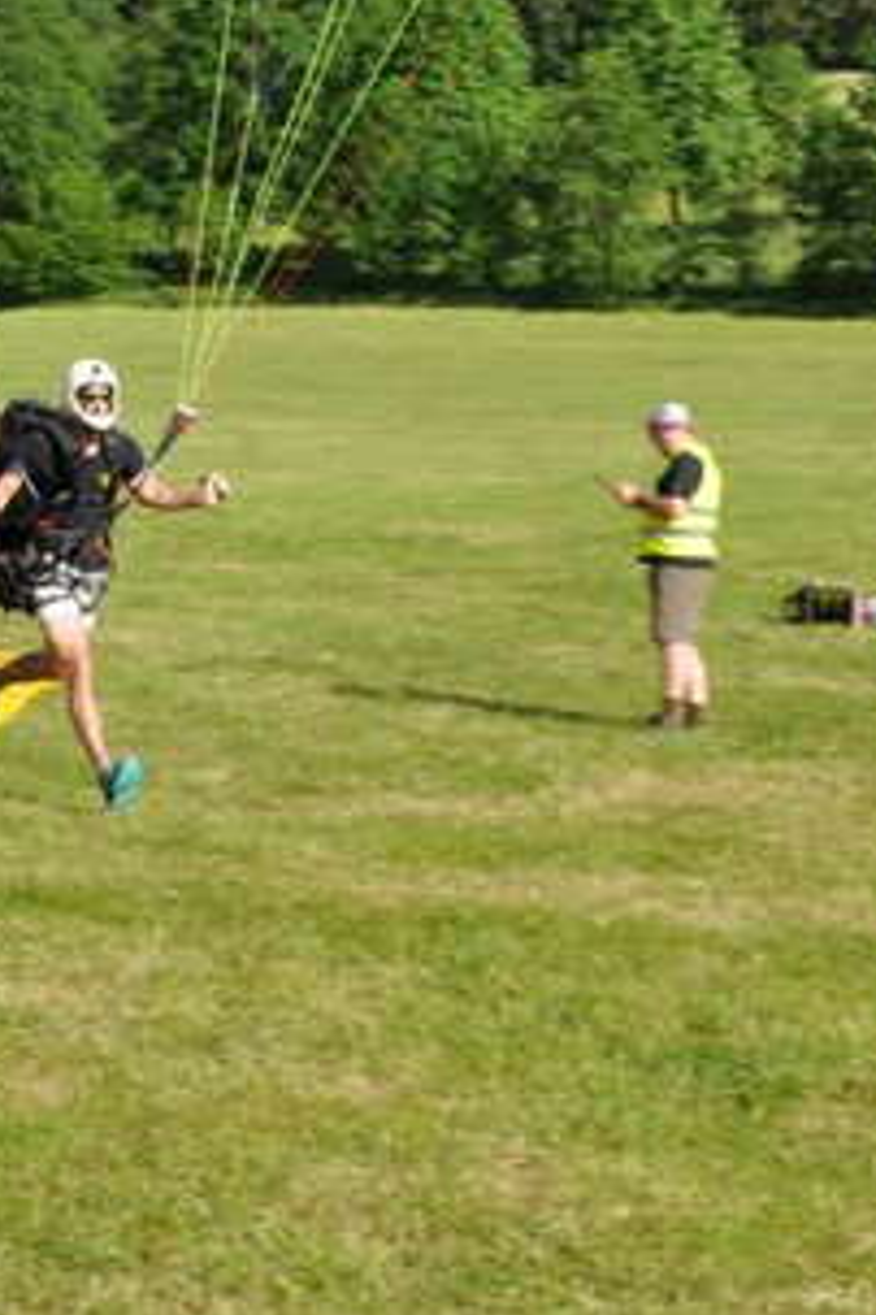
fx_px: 3004
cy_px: 187
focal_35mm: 82
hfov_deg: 16.4
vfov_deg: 24.1
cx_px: 91
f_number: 13
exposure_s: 1/160
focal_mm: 21
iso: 200
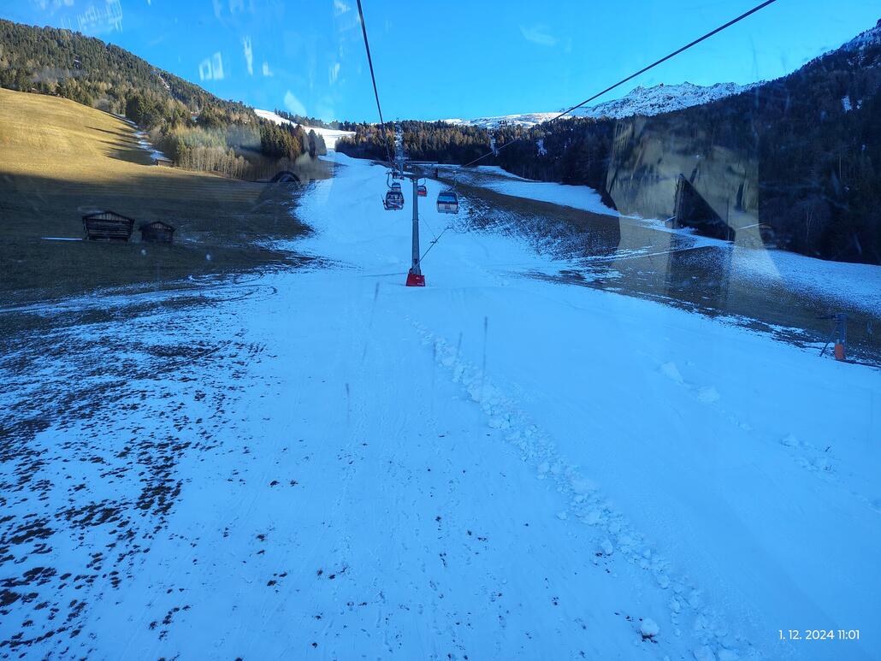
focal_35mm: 24
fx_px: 611
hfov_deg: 71.6
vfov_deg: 56.8
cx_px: 440
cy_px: 330
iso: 100
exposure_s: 1/468
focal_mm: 5.56
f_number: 1.8
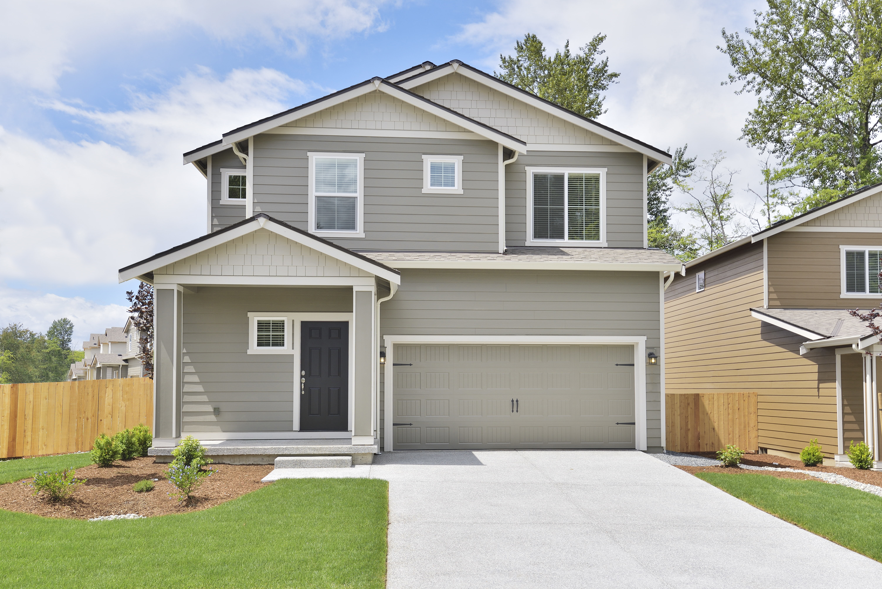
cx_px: 441
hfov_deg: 61.9
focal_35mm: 30
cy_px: 294
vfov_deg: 43.6
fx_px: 735
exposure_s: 1/400
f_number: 8
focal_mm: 30
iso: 100
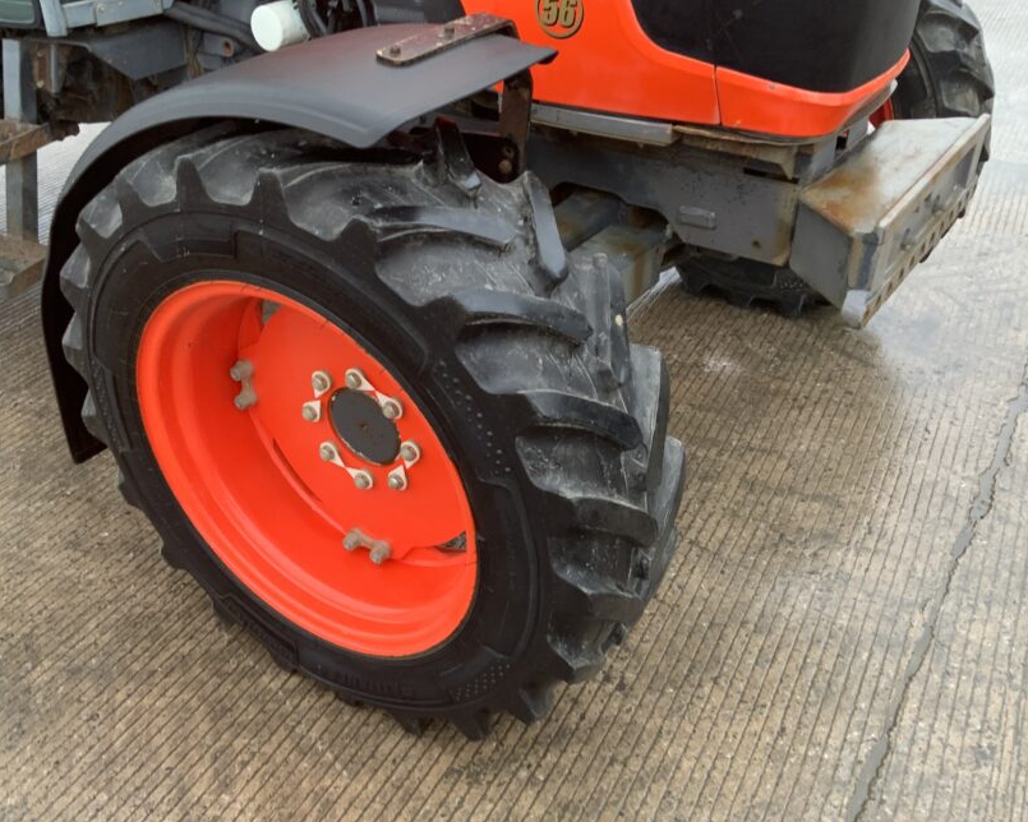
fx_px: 1095
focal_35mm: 36
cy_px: 428
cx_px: 465
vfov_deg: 41.1
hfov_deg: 50.2
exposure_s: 1/122
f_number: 1.8
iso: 50
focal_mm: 3
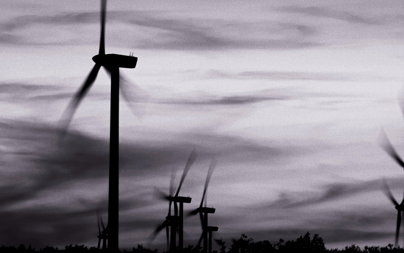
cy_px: 115
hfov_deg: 4.8
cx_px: 268
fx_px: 4834
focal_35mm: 439
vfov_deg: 3.0
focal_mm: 200
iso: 100
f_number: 5
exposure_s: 1/6
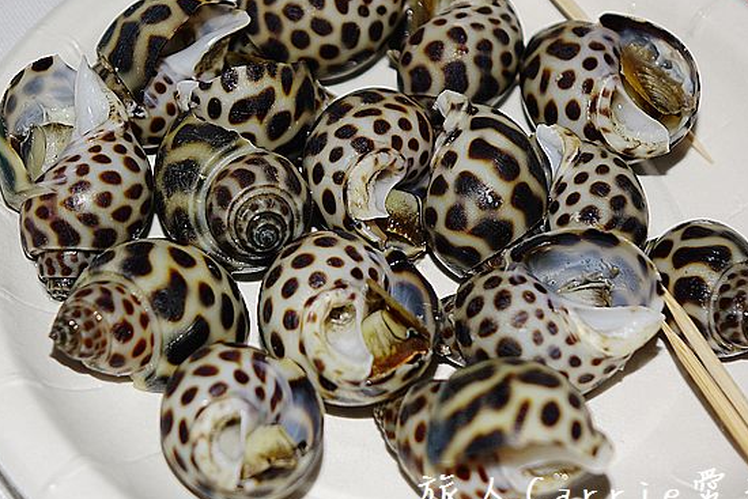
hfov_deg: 21.9
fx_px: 1933
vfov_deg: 14.7
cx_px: 341
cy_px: 195
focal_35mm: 93
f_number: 2.8
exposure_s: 1/50
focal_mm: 23.32
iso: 100
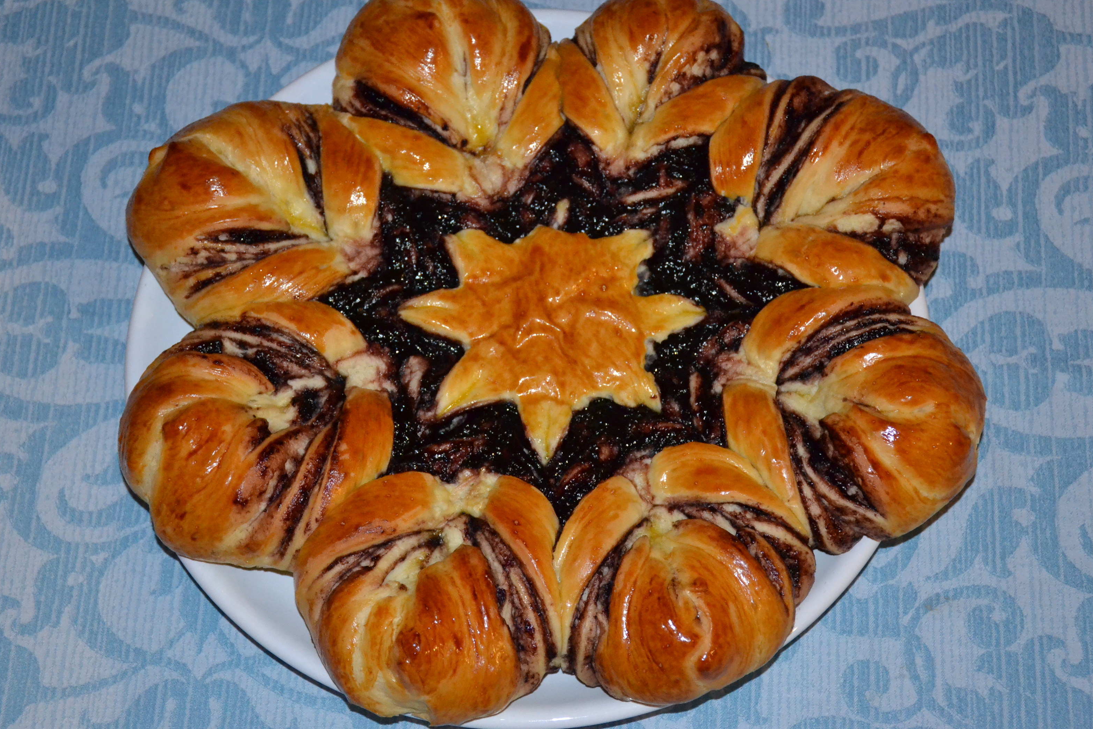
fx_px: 2398
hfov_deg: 25.7
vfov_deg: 17.3
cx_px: 534
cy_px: 359
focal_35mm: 79
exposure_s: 1/60
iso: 3200
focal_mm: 48
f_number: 4.5
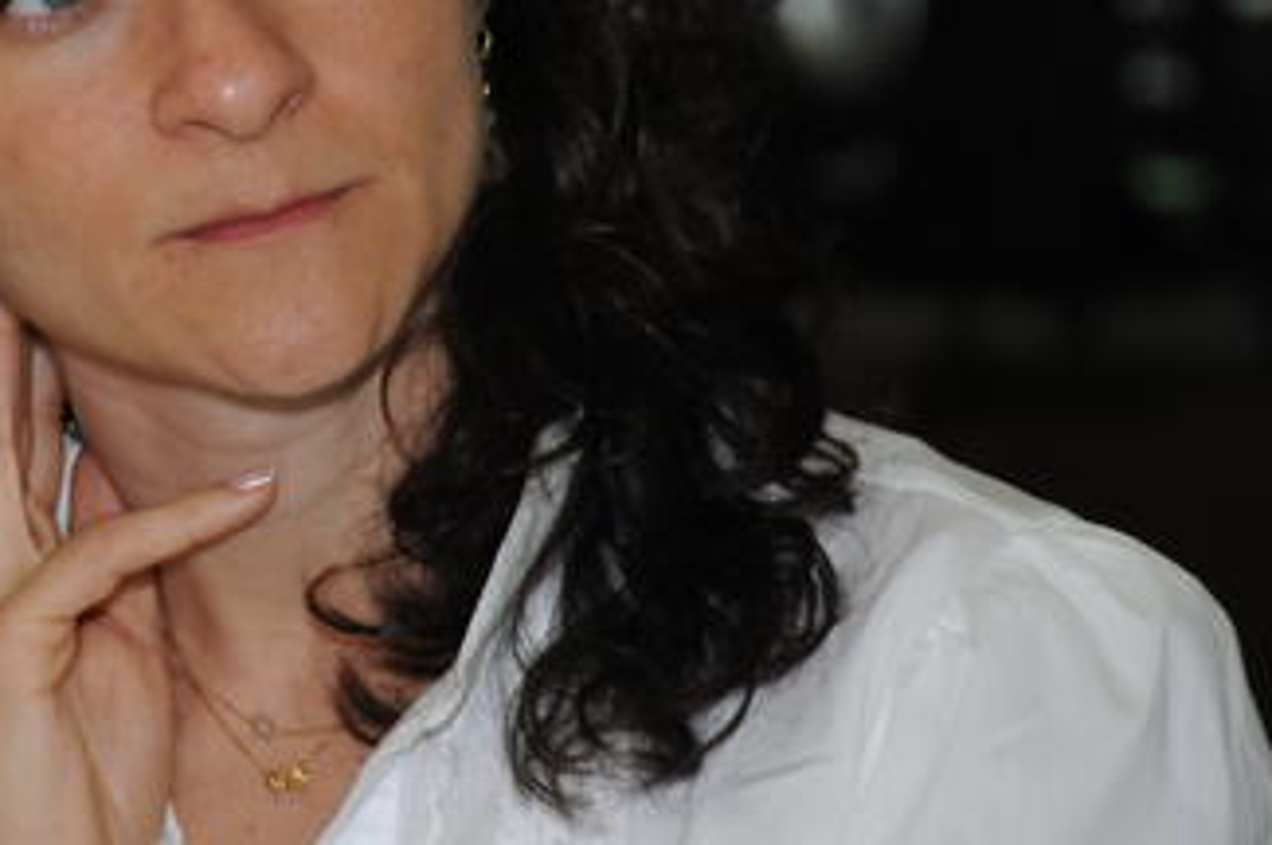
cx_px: 176
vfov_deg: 2.3
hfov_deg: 3.5
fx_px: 20861
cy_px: 143
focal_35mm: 591
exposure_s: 1/50
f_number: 5.6
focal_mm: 200
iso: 800
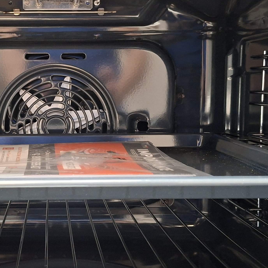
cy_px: 147
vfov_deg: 29.1
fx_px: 517
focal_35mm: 59
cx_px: 53
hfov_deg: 28.4
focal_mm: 5.54
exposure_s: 1/25
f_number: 1.8
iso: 800
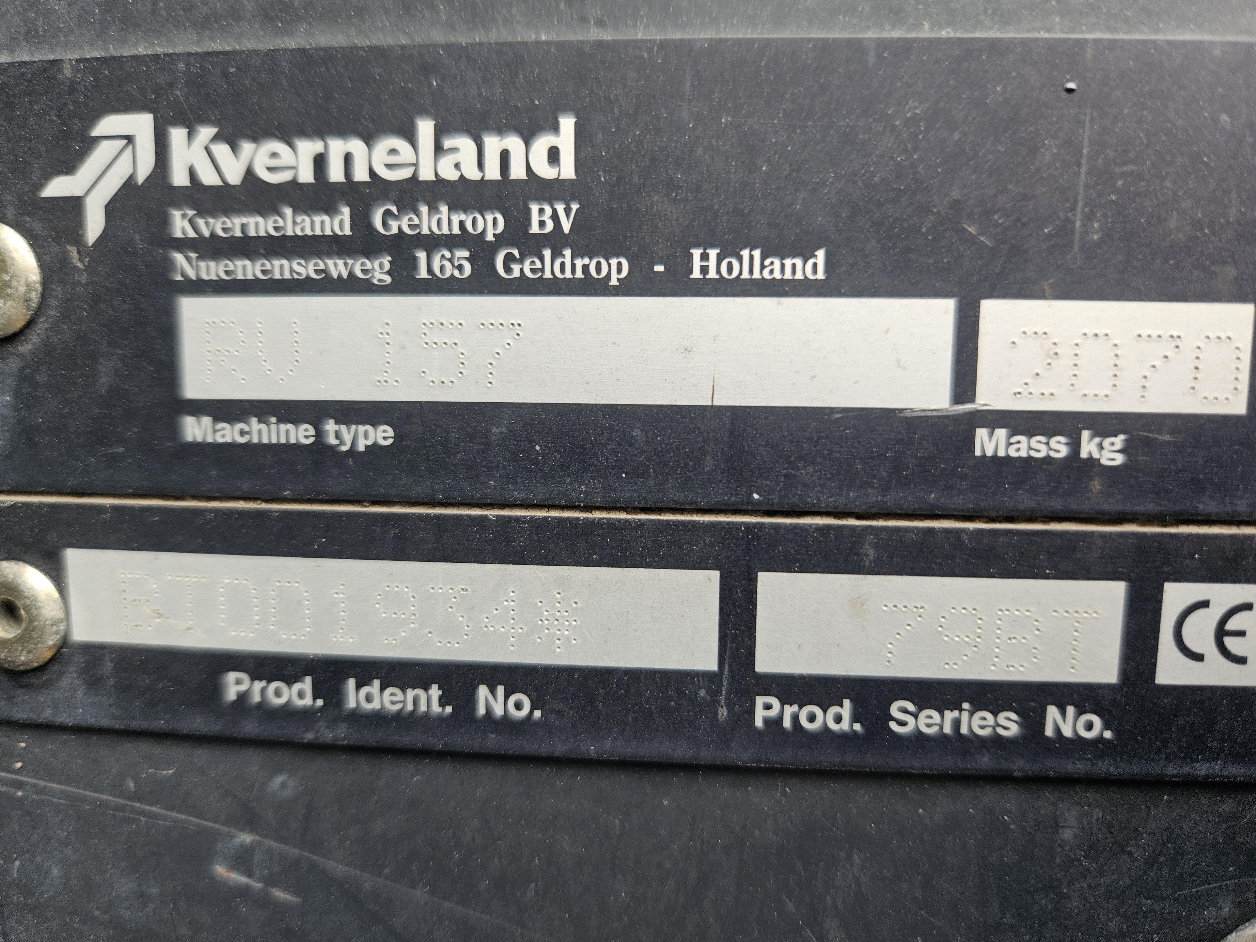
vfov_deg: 58.9
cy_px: 471
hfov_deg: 73.9
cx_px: 628
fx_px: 835
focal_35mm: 23
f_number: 1.8
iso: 50
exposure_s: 1/180
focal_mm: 5.4
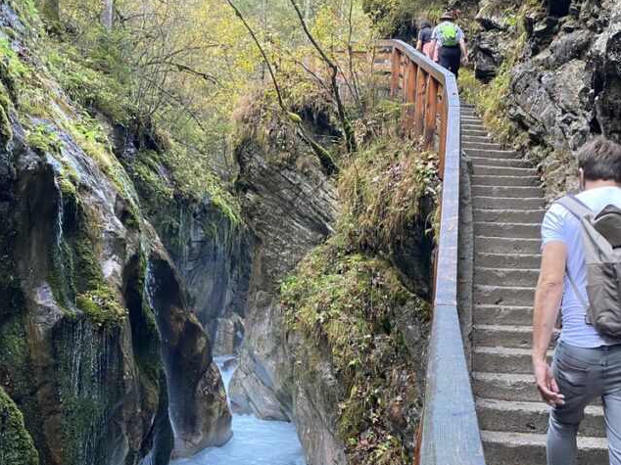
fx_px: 753
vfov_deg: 33.9
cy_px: 323
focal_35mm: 42
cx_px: 390
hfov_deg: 44.4
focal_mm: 4.25
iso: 125
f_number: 1.8
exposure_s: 1/60
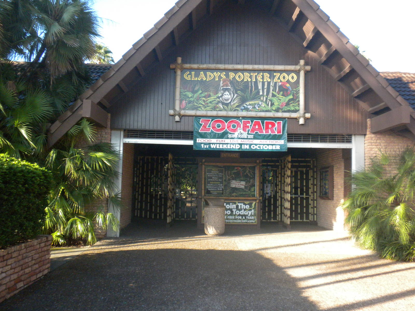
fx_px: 444
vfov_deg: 38.7
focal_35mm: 37
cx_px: 208
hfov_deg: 50.1
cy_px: 156
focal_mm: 6.6
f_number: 3.5
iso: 386
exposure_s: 1/514
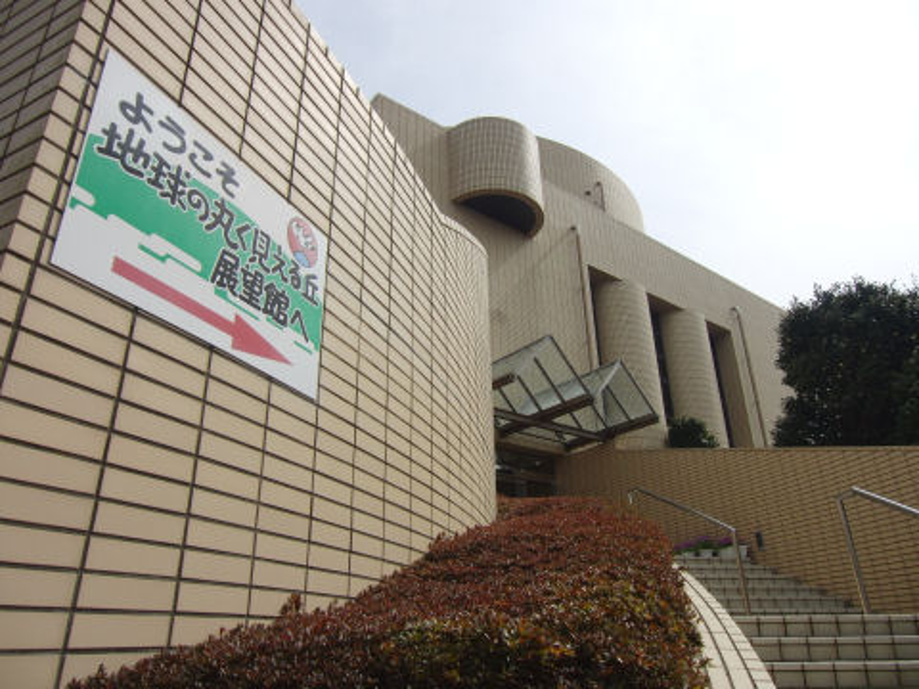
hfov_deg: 71.6
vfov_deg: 56.8
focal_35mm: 24
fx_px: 637
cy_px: 344
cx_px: 460
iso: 100
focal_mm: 4.3
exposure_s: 1/320
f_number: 7.5
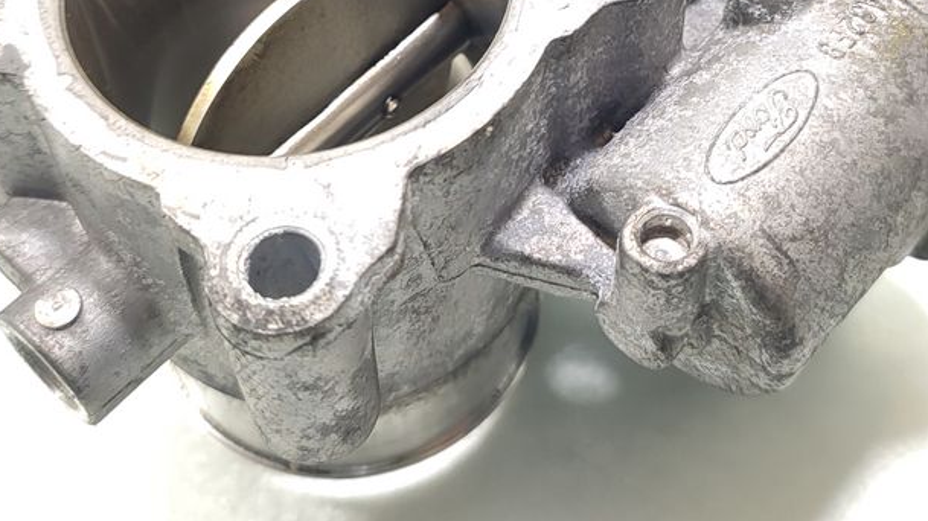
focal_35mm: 55
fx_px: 1353
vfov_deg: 21.2
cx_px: 517
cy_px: 35
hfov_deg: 37.8
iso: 320
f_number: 1.89
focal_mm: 5.89
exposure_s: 1/100
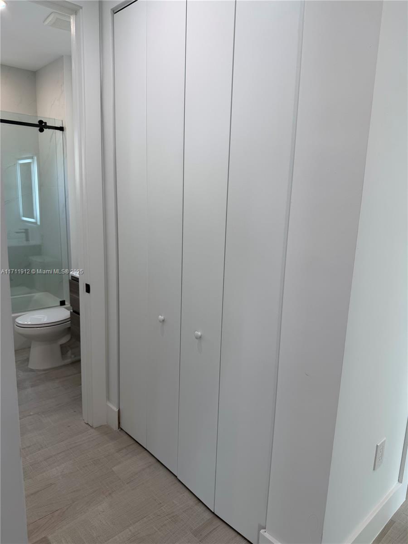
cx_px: 204
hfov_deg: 56.8
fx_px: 377
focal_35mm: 24
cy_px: 272
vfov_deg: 71.6
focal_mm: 6.76
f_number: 1.78
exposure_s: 1/120
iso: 64
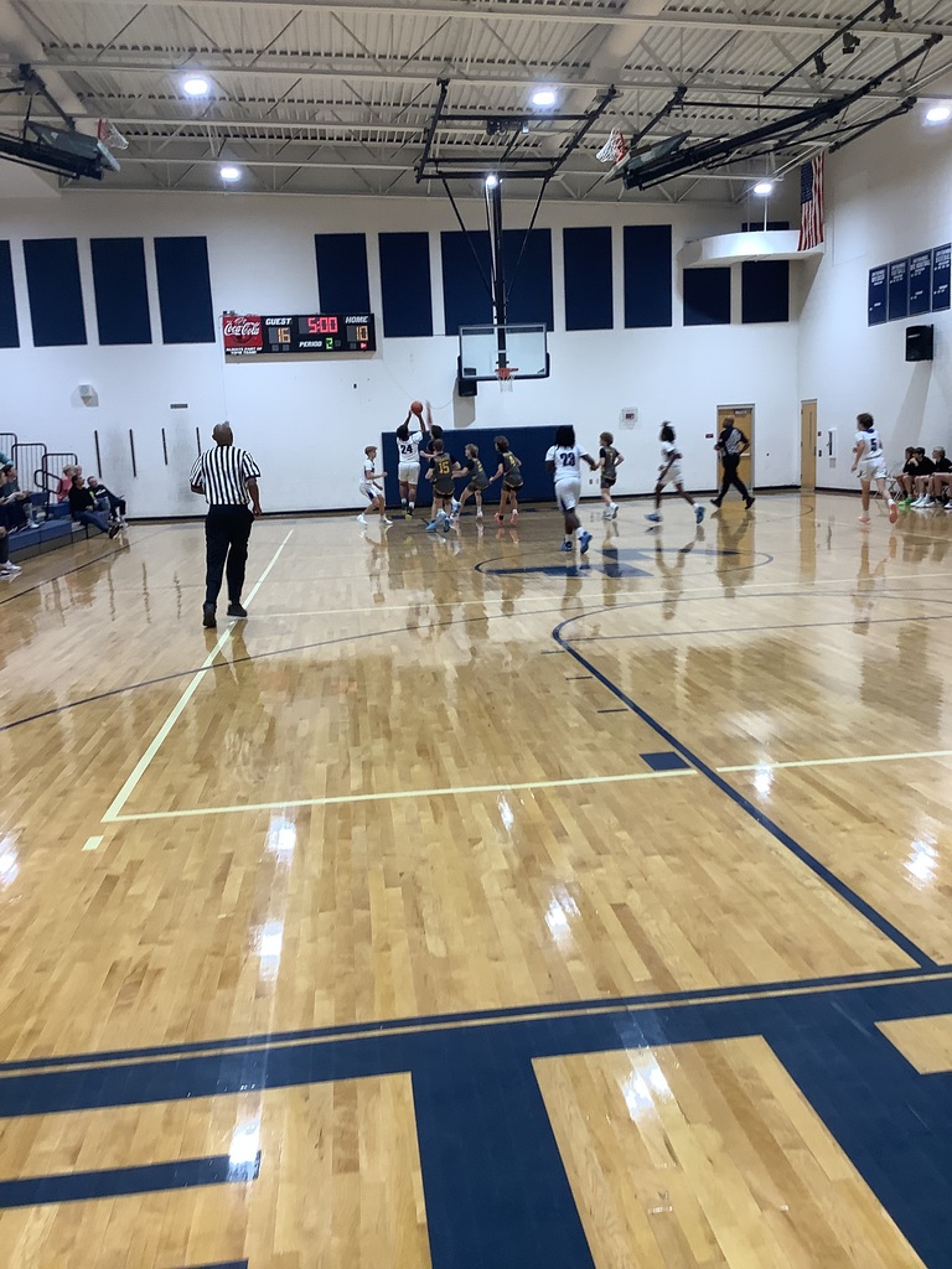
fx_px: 1137
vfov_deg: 58.4
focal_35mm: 31
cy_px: 634
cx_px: 476
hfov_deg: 45.4
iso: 80
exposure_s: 1/60
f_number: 2.4
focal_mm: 3.3
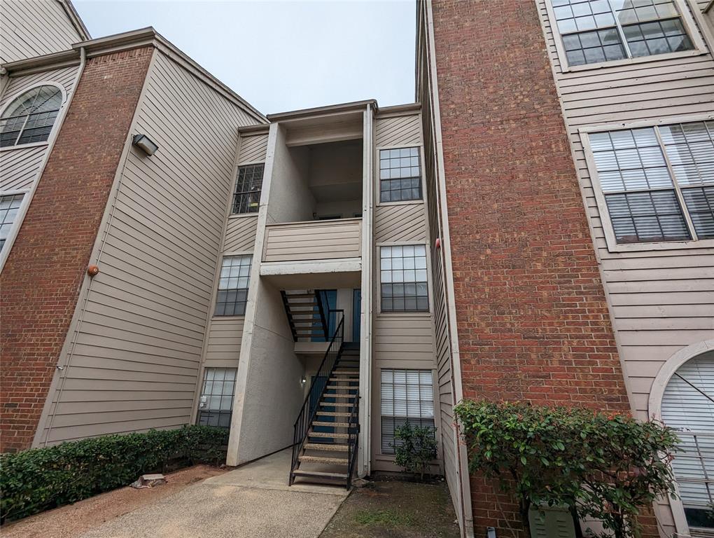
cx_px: 357
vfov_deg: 78.2
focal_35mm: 16
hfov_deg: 94.4
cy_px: 269
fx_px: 330
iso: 49
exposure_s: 1/745
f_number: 2.2
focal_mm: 2.35
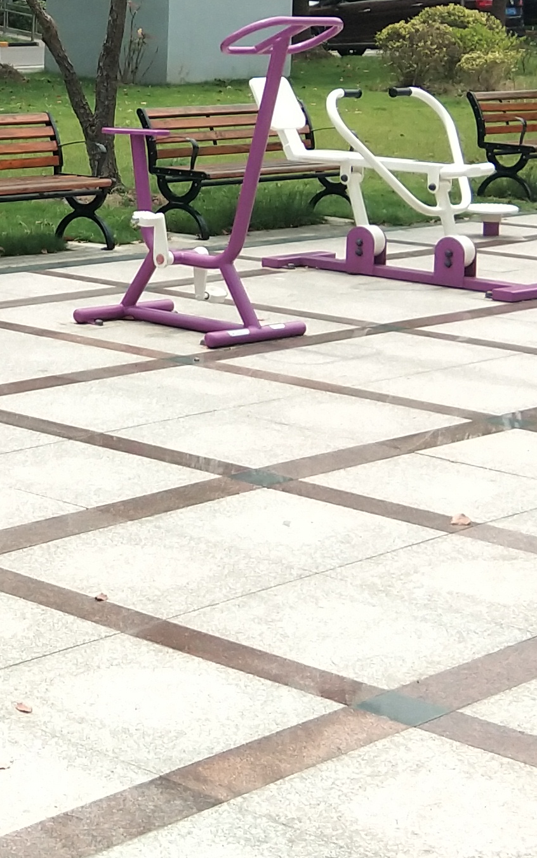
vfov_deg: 20.3
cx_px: -183
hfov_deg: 12.5
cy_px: 125
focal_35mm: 101
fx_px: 2364
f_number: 2.2
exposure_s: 1/606
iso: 50
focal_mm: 3.69
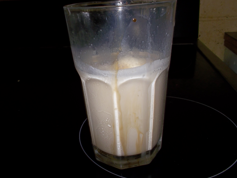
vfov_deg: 41.8
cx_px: 110
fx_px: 233
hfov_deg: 53.9
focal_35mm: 34
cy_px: 94
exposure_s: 1/30
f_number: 3.3
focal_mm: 4.1
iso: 80
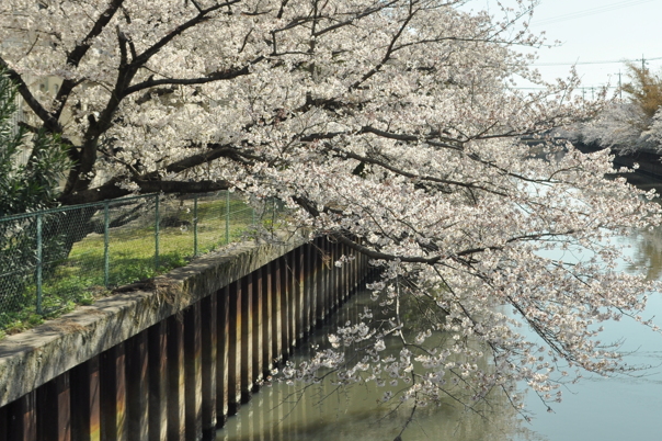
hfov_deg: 32.6
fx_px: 1121
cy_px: 102
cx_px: 441
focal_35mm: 61
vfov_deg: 22.0
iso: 200
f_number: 10
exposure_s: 1/400
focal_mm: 24
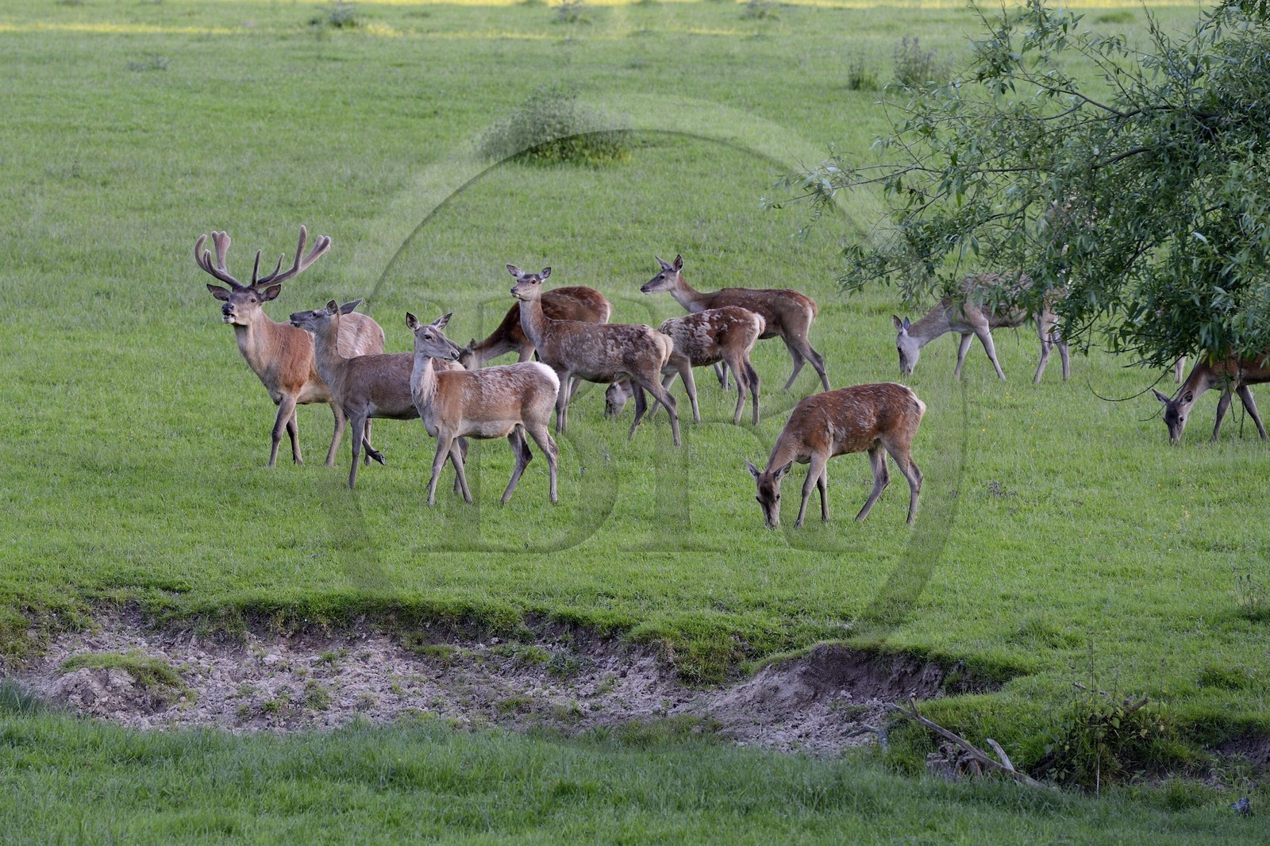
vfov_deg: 6.9
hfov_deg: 10.3
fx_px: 7054
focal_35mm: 200
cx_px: 635
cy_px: 423
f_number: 6.3
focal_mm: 200
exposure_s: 1/250
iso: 800
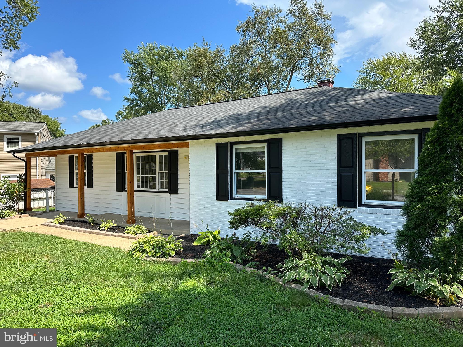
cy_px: 174
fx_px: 321
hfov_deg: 71.6
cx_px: 232
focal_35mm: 24
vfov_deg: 56.8
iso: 80
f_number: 1.78
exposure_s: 1/1949
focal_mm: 6.86
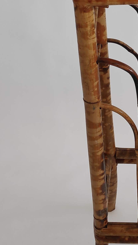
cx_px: 153
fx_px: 390
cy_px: 75
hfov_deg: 19.2
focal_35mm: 60
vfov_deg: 34.5
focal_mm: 3.94
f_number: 1.9
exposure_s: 1/100
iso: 328
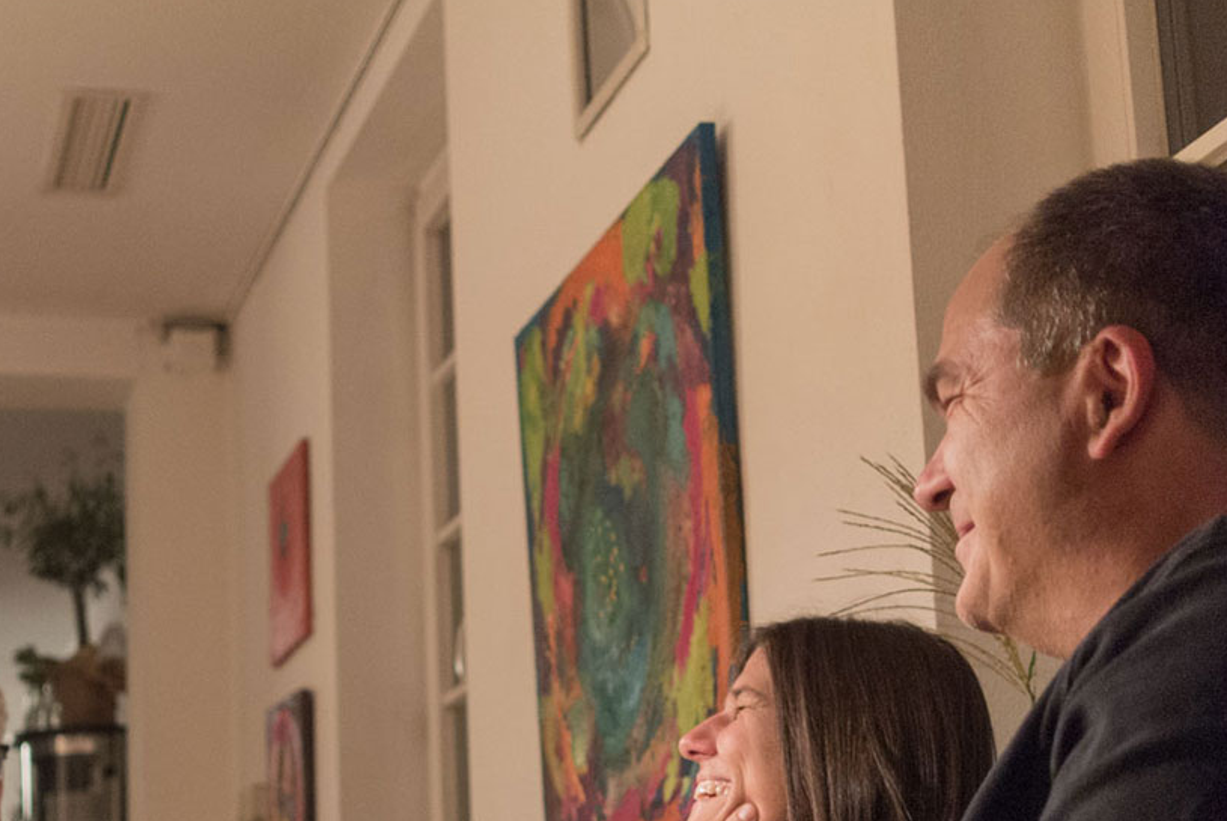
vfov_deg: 17.7
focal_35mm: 77
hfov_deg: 26.0
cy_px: 591
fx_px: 2627
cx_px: 342
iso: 560
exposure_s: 1/30
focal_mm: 18.5
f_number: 1.8
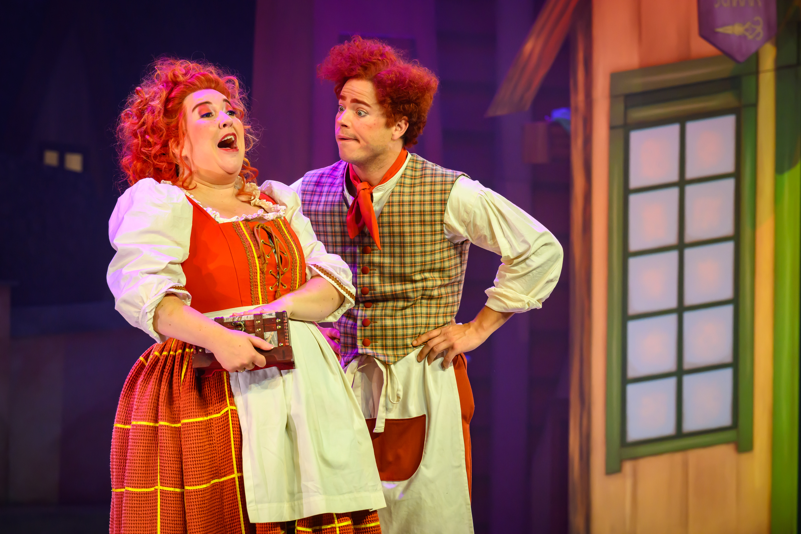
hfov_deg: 10.3
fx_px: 4450
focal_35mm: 200
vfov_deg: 6.9
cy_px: 267
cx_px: 400
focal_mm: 200
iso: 2000
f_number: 6.3
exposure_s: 1/400
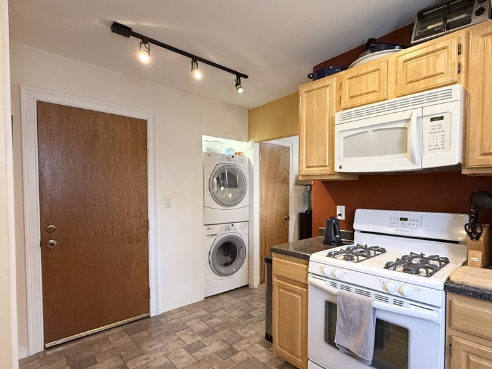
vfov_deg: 68.5
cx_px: 290
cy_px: 200
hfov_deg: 83.8
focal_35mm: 19
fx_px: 270
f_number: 2.2
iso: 320
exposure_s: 1/120
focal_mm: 2.22
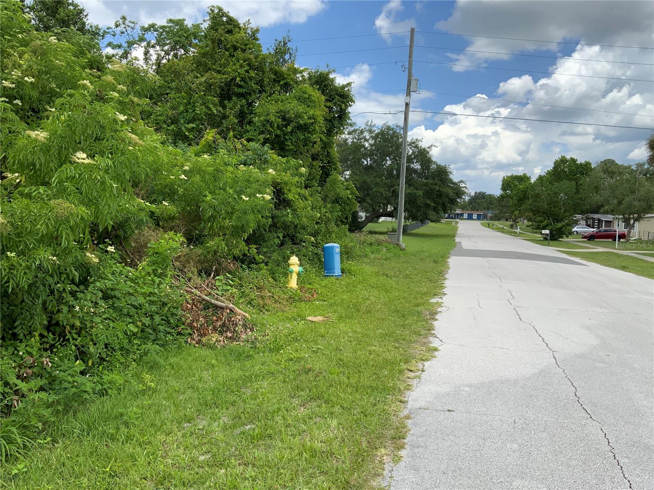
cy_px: 245
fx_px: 548
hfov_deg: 61.7
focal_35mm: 29
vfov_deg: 48.2
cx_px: 327
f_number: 1.8
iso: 16
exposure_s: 1/1311
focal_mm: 3
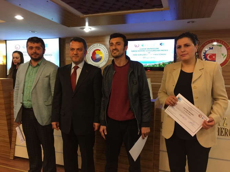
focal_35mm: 29
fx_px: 193
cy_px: 86
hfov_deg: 61.7
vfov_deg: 48.2
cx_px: 115
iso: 50
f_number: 2.2
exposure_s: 1/17
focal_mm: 4.15
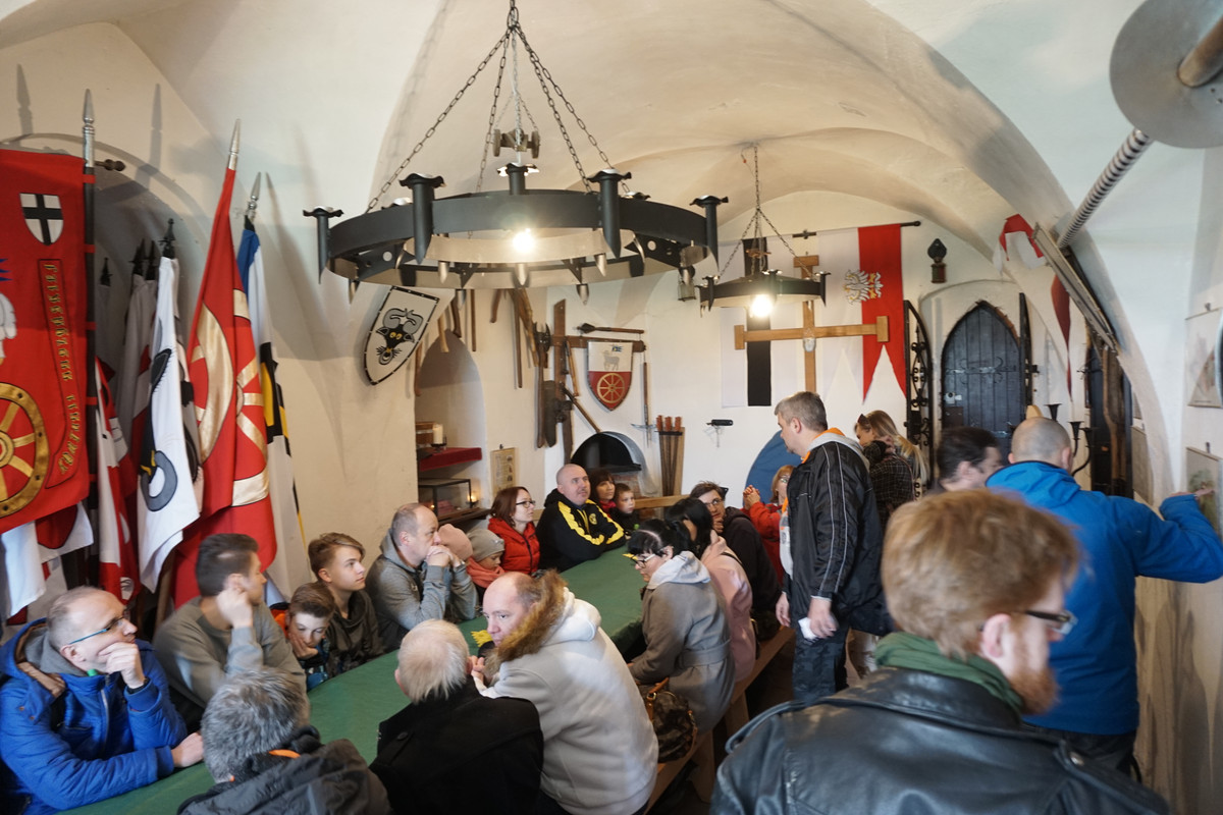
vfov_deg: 53.1
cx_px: 612
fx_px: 815
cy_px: 408
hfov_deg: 73.7
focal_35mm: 24
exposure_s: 1/20
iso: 800
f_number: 3.5
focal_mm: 16
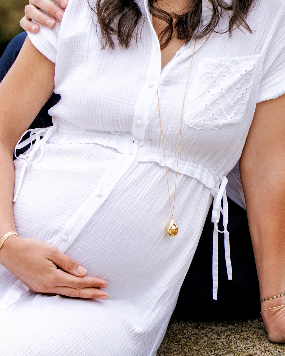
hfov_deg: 3.9
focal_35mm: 397
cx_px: 185
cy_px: 97
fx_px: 4185
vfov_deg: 4.9
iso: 125
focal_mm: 78
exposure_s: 1/1250
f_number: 2.8
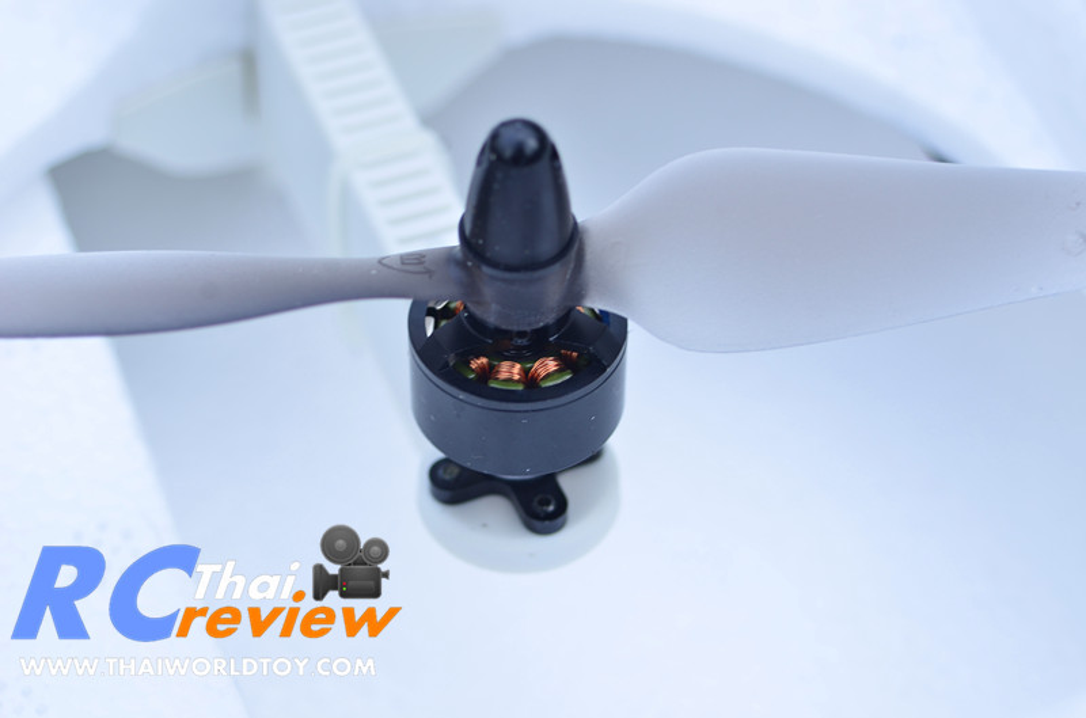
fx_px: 3611
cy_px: 359
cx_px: 543
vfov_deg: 11.4
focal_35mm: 120
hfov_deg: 17.1
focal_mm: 80
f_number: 5.6
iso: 100
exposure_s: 1/60
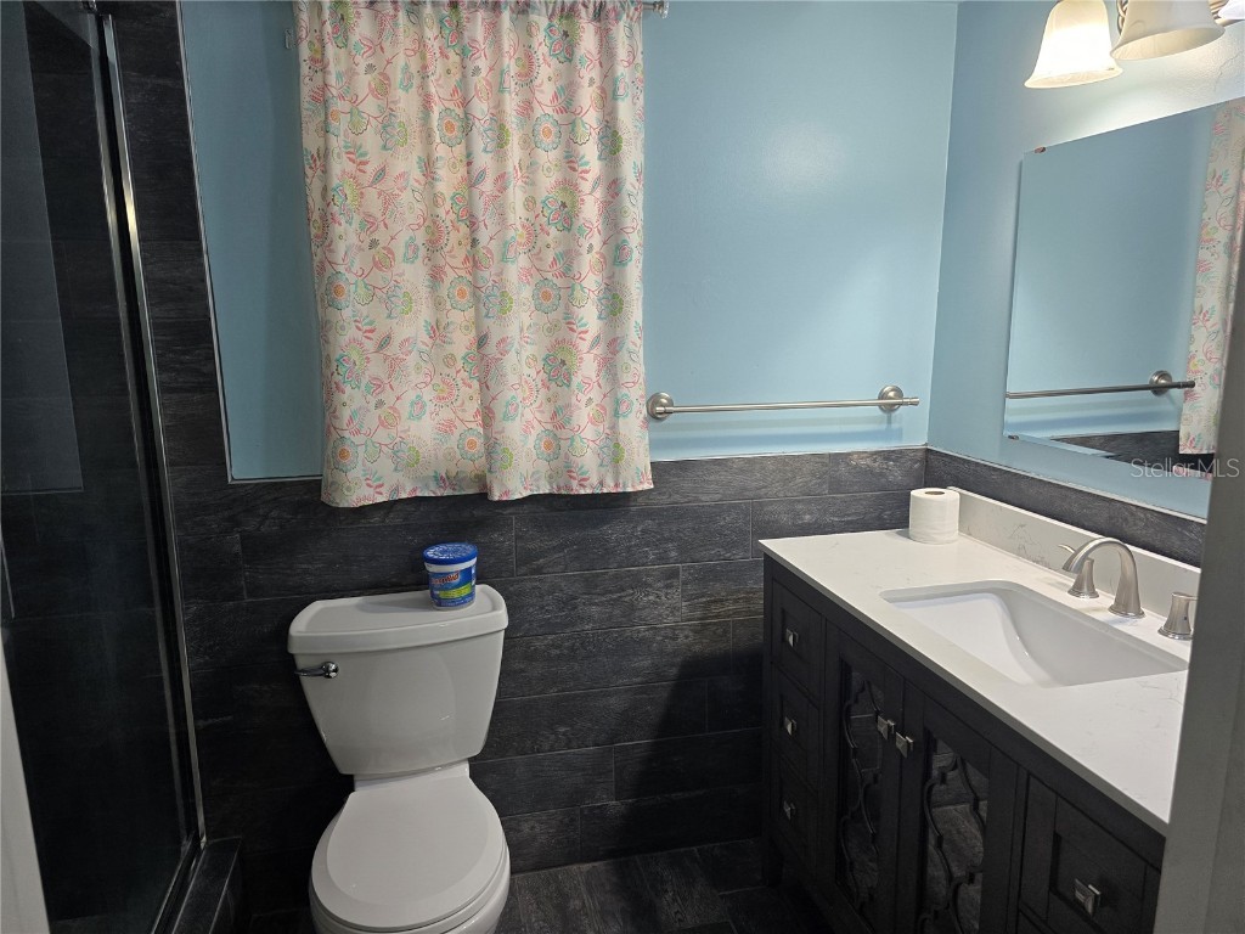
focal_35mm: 23
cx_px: 622
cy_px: 467
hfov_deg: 73.9
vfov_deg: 58.9
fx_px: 827
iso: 200
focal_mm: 6.3
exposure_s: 1/120
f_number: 1.7
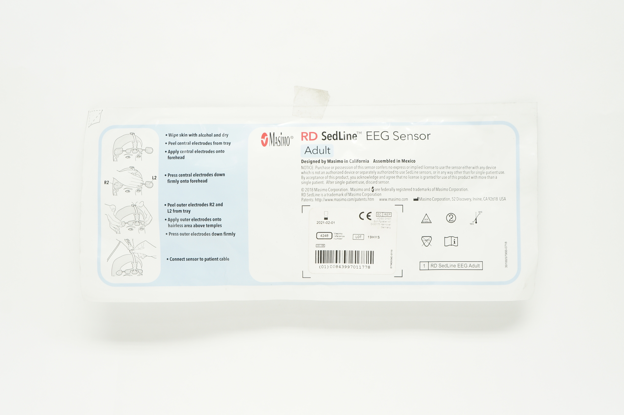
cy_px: 208
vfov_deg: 36.8
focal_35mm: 36
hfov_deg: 53.2
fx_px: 623
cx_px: 312
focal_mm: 24
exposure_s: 1/30
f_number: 7.1
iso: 400
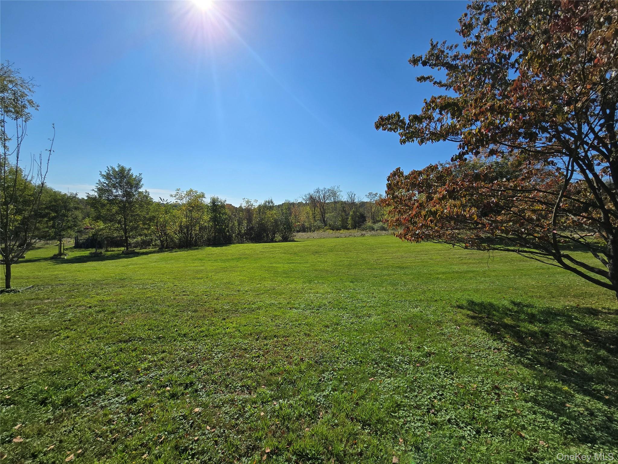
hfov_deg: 106.2
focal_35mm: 13
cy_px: 232
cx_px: 309
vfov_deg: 89.9
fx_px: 232
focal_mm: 2.2
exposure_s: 1/3647
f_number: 2.2
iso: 50
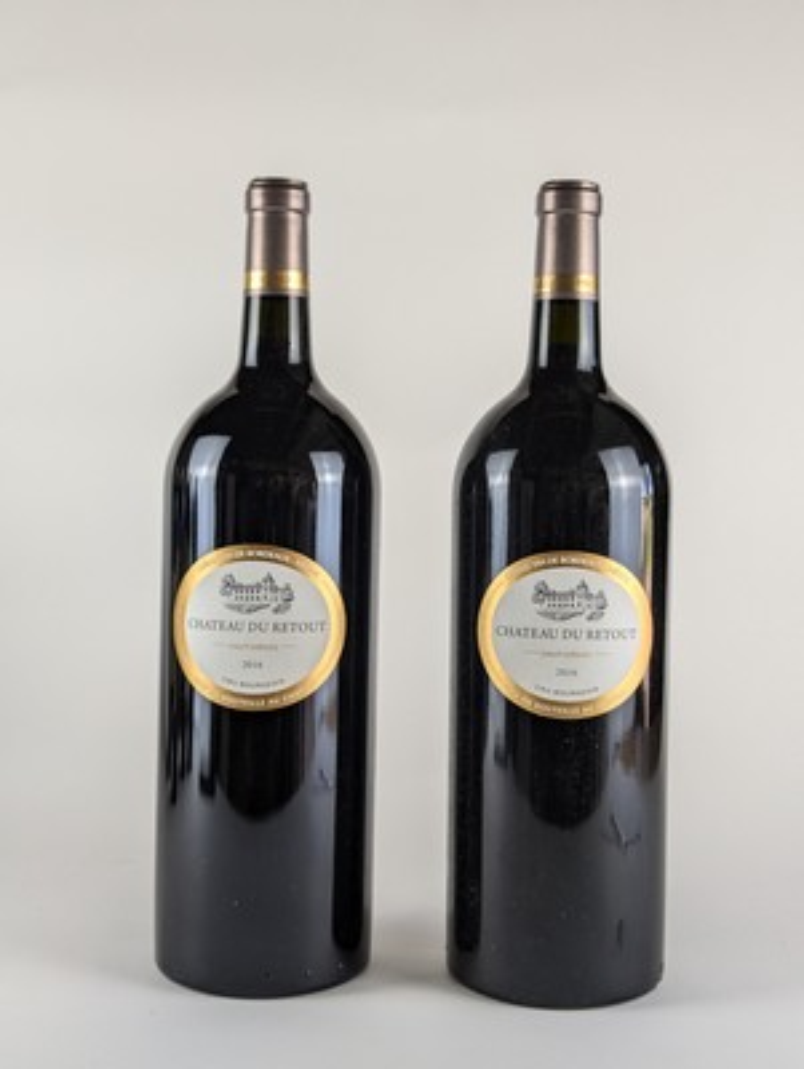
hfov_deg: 30.3
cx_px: 402
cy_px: 534
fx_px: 1483
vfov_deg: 39.6
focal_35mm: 48
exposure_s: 1/113
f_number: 1.85
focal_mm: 6.81
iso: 39
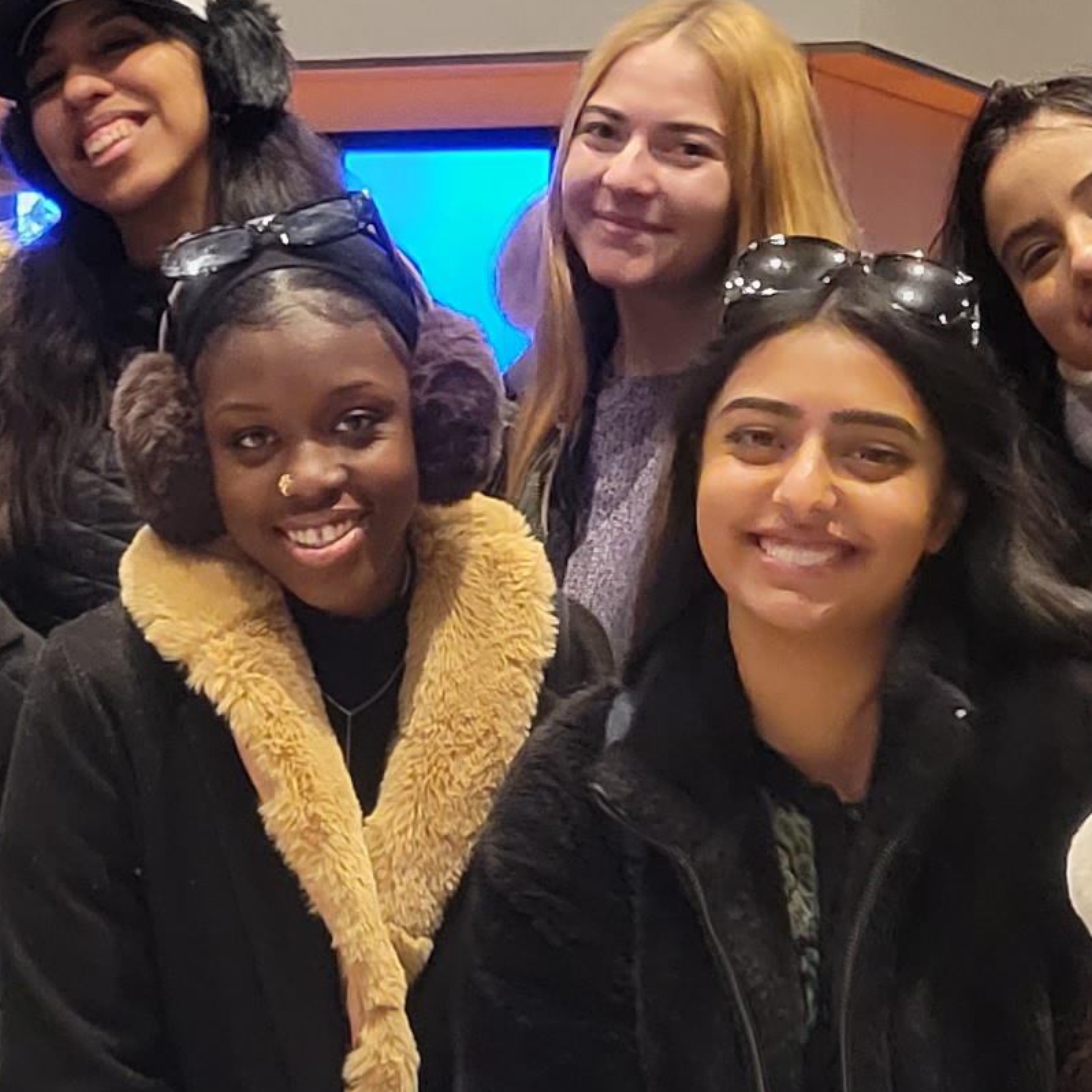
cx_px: 318
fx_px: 4140
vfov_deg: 15.0
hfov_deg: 15.0
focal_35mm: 116
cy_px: 726
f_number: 1.8
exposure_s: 1/40
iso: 640
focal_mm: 5.4
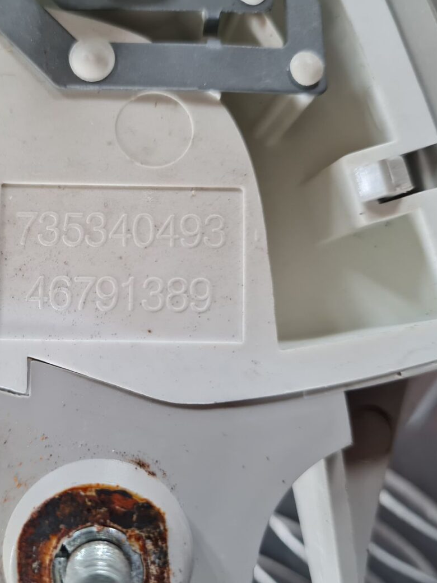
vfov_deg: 52.6
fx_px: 589
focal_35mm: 35
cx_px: 118
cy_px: 290
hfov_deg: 39.8
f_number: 1.8
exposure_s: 1/100
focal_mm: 5.4
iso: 250
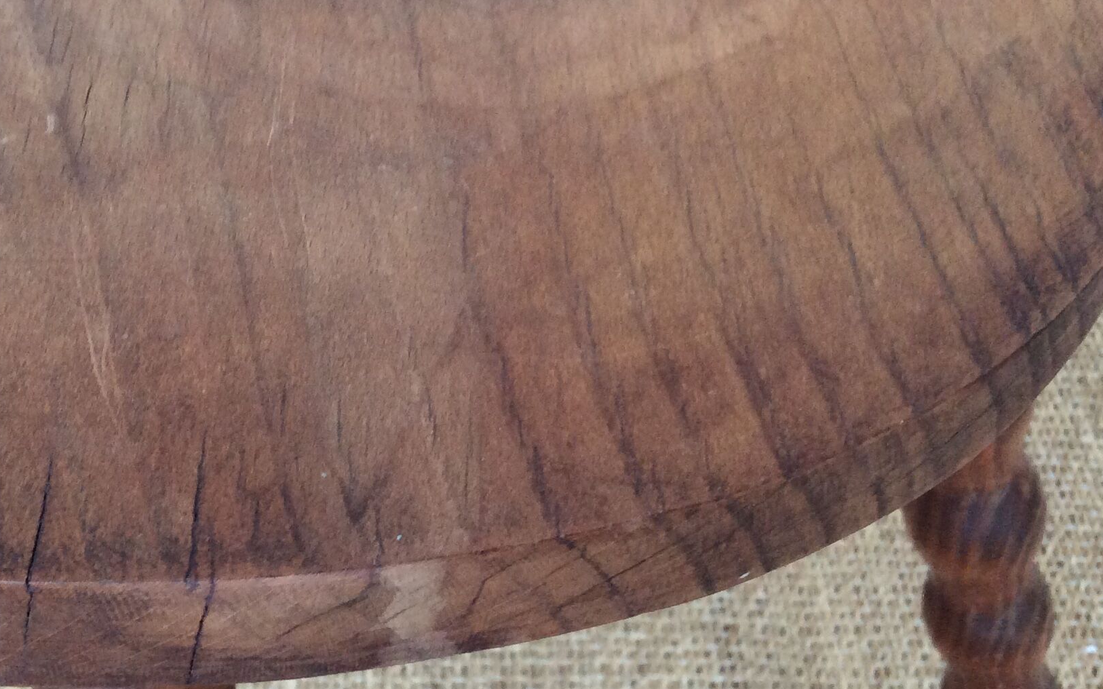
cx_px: 436
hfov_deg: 37.4
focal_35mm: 54
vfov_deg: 23.9
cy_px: 405
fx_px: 1623
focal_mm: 3.3
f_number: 2.4
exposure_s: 1/25
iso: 125
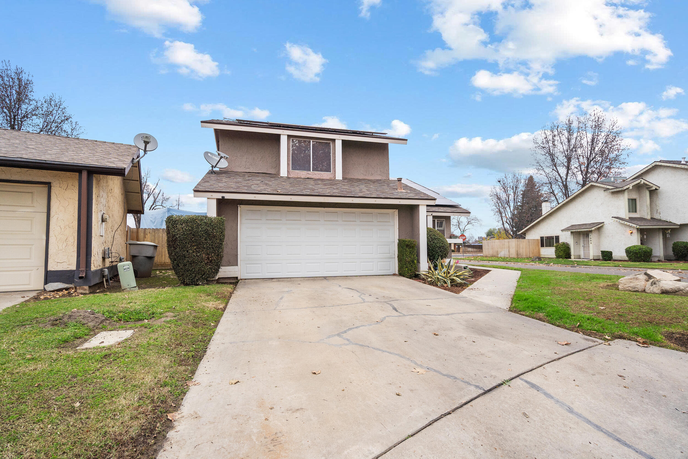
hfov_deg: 96.7
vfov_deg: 73.8
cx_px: 344
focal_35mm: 16
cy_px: 230
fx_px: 306
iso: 400
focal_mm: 16
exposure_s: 1/1250
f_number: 5
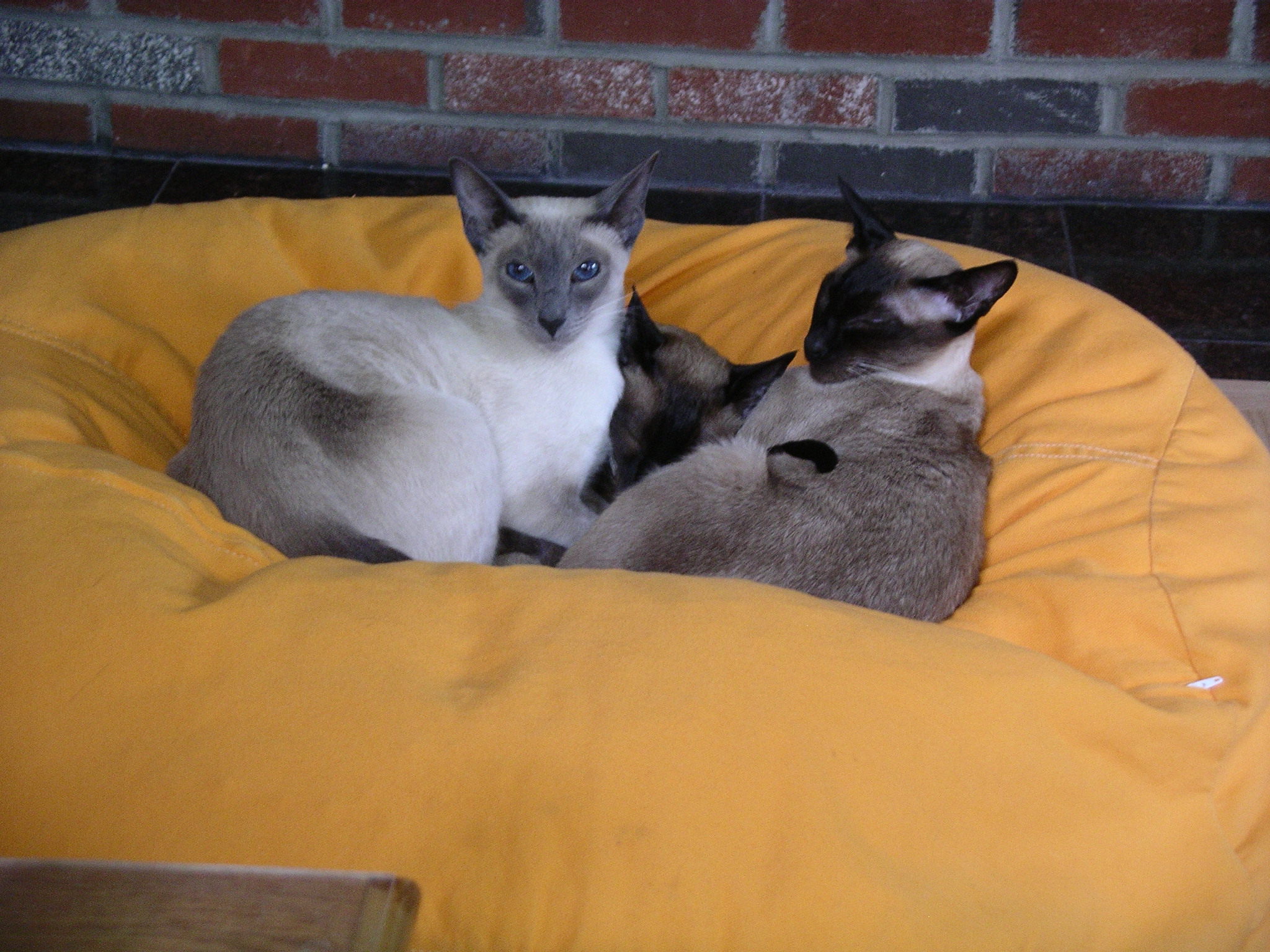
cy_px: 476
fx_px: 3082
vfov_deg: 17.6
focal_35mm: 84
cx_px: 635
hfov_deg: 23.3
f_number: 3.6
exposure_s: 1/3.85
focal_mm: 17.4
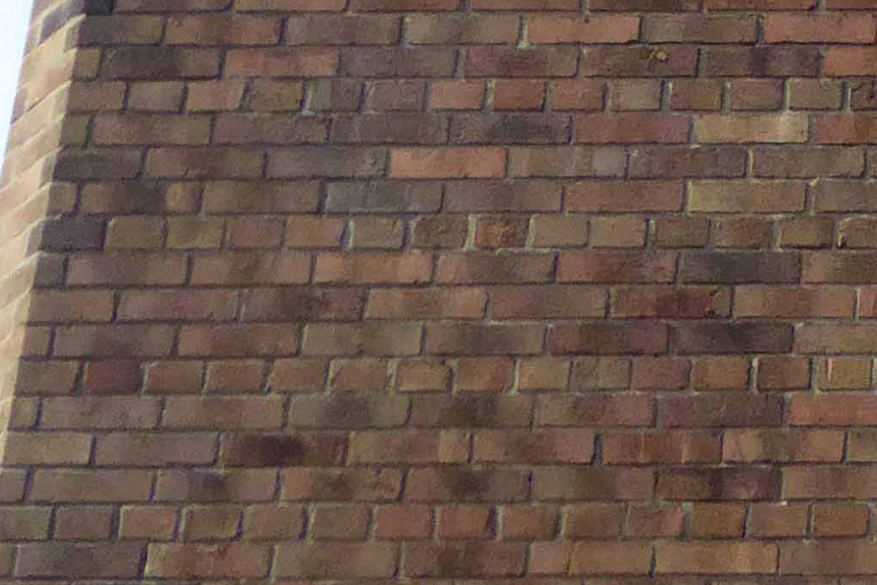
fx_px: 5677
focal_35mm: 233
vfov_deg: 5.7
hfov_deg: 8.5
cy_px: -810
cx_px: 1628
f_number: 4
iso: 400
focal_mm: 8.4
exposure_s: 1/1300
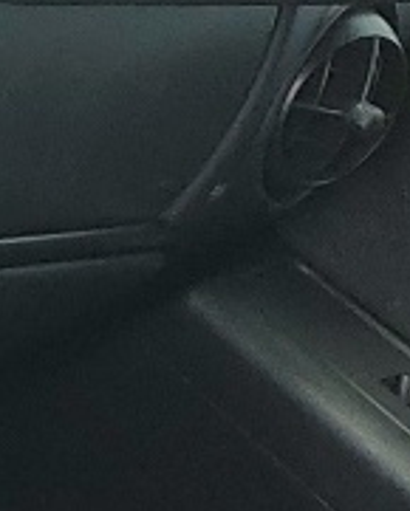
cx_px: -1312
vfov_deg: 8.2
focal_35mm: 224
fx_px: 3395
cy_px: 1039
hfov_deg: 5.8
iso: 50
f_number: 1.5
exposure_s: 1/233
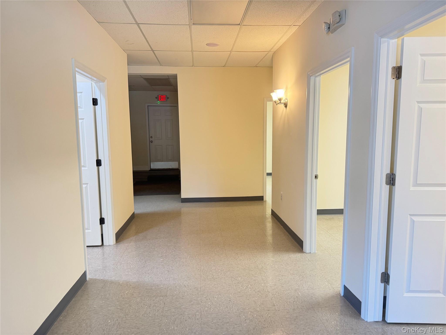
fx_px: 309
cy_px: 168
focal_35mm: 24
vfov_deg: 56.8
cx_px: 223
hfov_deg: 71.6
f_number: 1.78
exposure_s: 1/60
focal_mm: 6.76
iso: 200
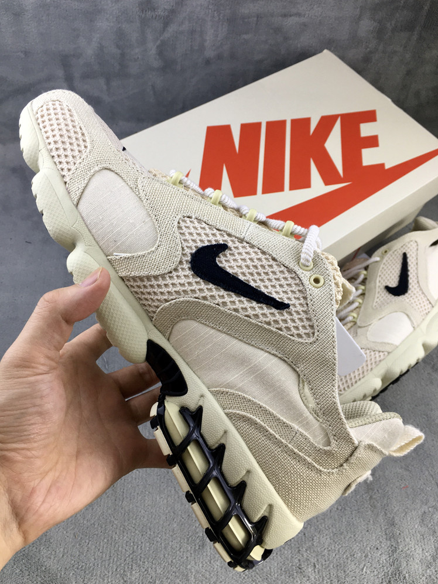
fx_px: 523
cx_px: 206
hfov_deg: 45.4
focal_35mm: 31
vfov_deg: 58.3
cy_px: 290
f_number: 2.2
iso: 40
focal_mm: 4.15
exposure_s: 1/100
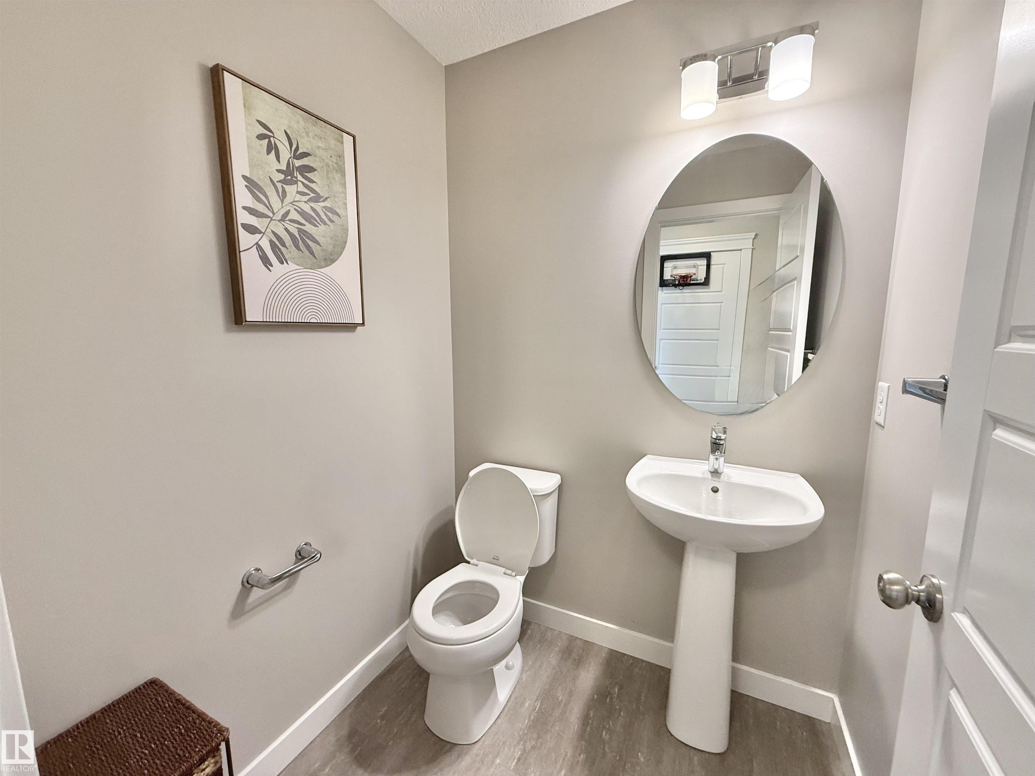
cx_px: 518
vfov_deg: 85.7
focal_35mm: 14
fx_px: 419
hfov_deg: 102.1
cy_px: 388
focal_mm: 2.22
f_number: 2.2
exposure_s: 1/120
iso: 320
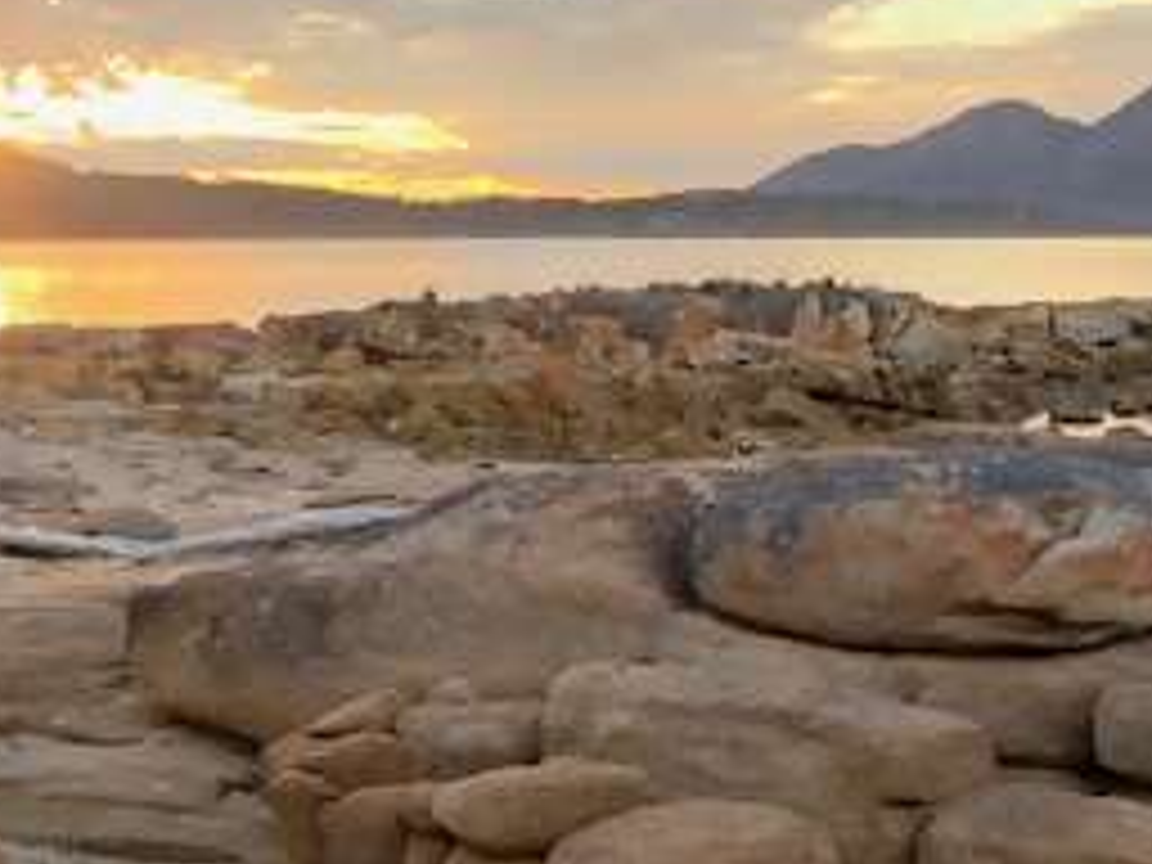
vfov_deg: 22.5
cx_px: 108
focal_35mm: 65
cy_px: 580
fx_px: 2163
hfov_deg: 28.6
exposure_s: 1/122
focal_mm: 4.25
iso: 25
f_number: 1.8
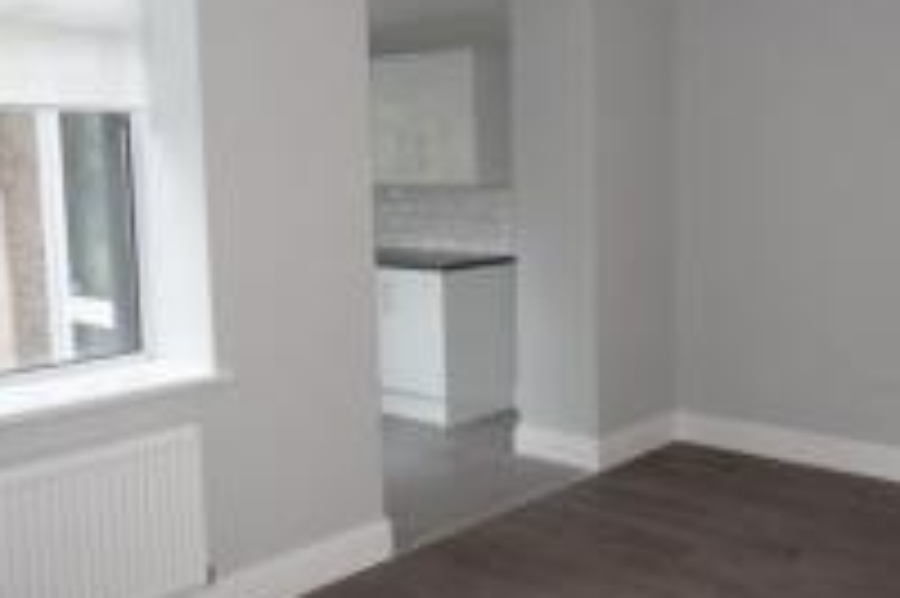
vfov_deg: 33.9
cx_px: 626
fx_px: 979
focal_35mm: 39
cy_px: 254
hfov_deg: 48.2
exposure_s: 1/100
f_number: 5
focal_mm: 11
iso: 800
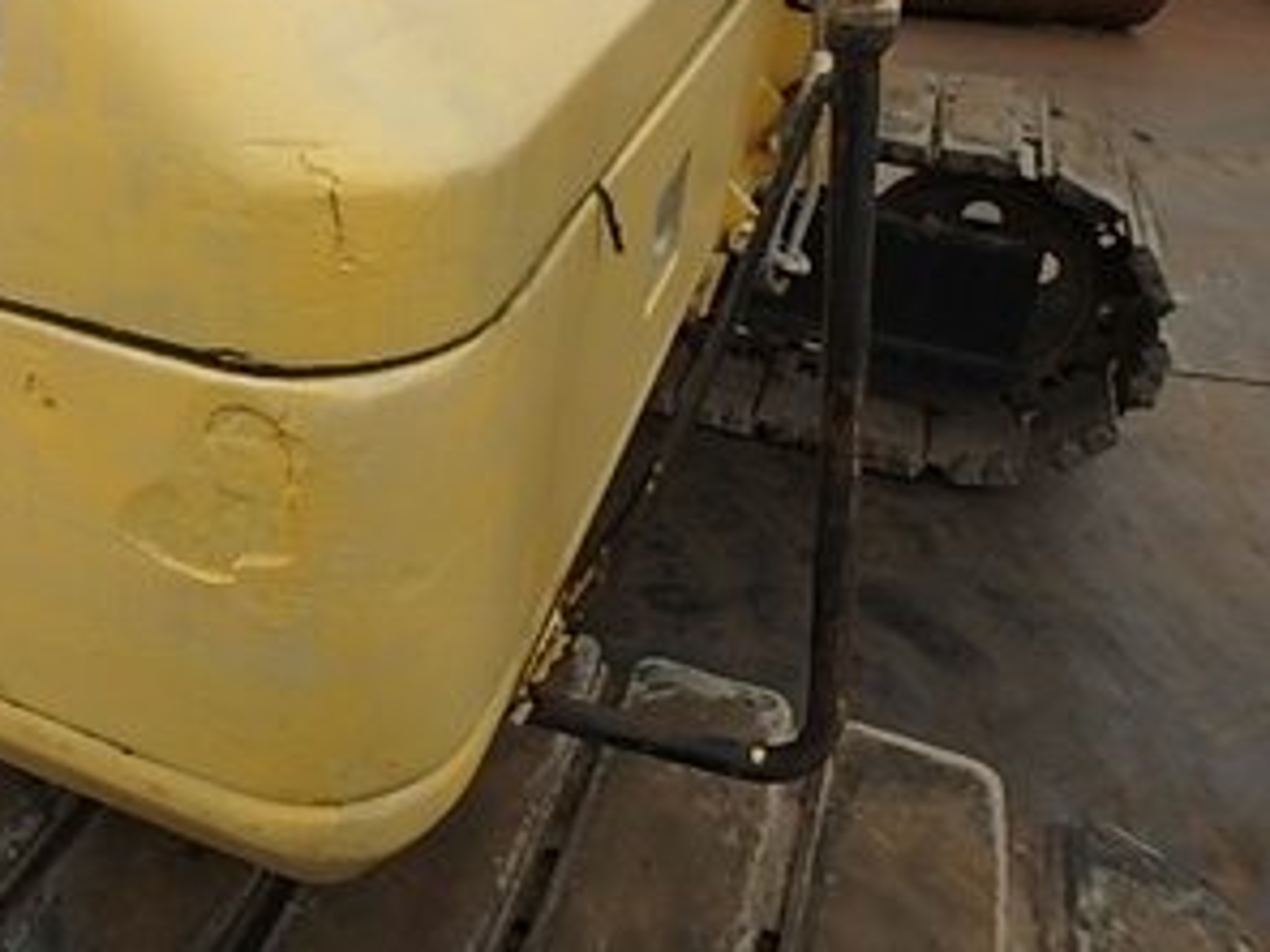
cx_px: 382
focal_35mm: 34
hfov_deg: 52.5
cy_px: 227
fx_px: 1247
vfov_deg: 40.5
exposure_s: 1/400
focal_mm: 3.7
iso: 125
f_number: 3.5
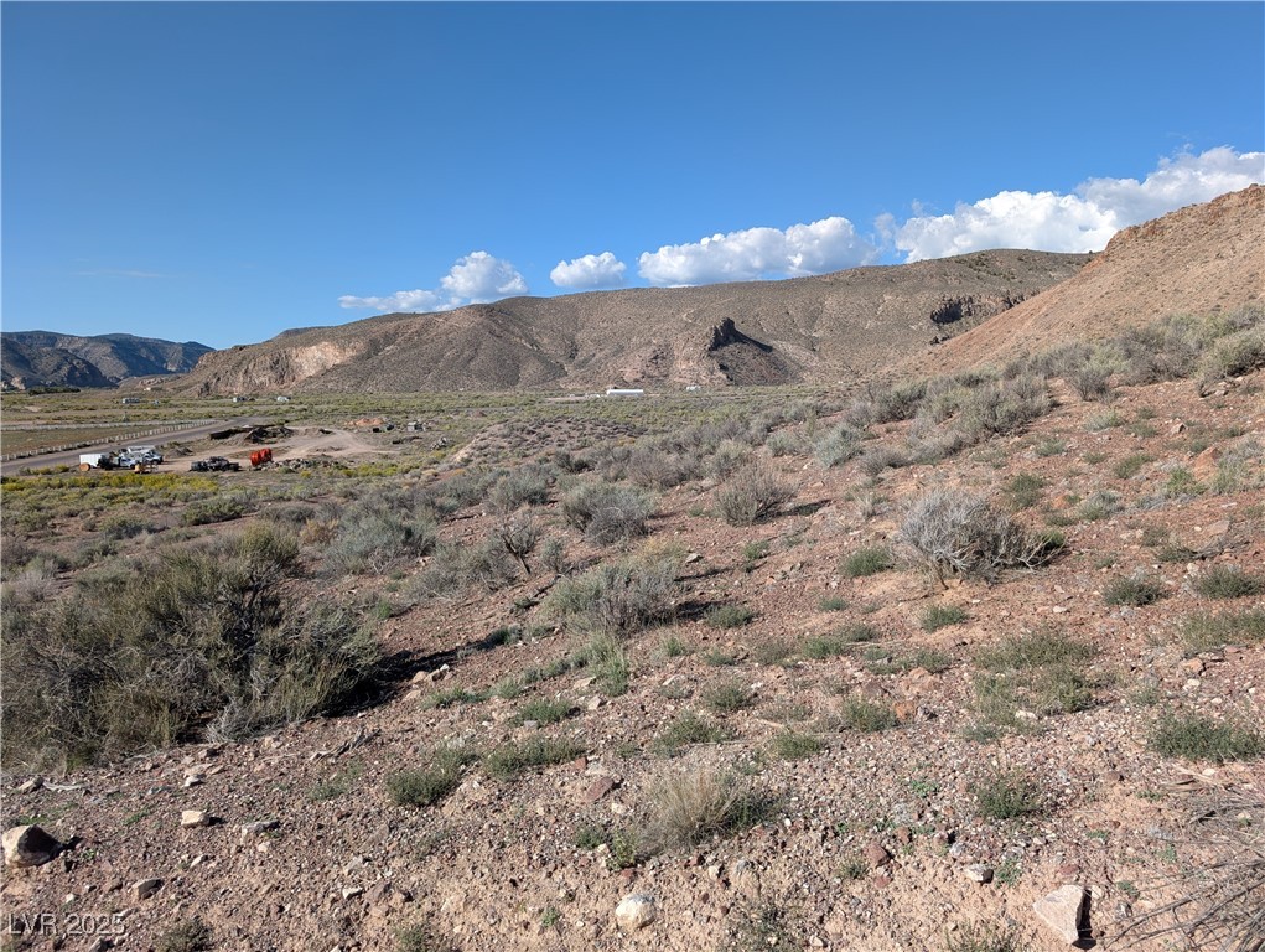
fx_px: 878
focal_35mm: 24
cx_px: 632
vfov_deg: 56.9
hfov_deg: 71.5
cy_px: 476
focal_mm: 6.9
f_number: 1.68
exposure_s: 1/1323
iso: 21
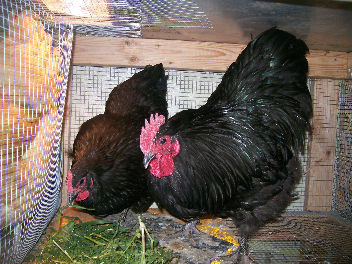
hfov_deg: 52.6
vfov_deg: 40.7
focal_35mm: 35
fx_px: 356
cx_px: 176
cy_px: 132
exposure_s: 1/64
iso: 80
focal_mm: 5.8
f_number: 2.8
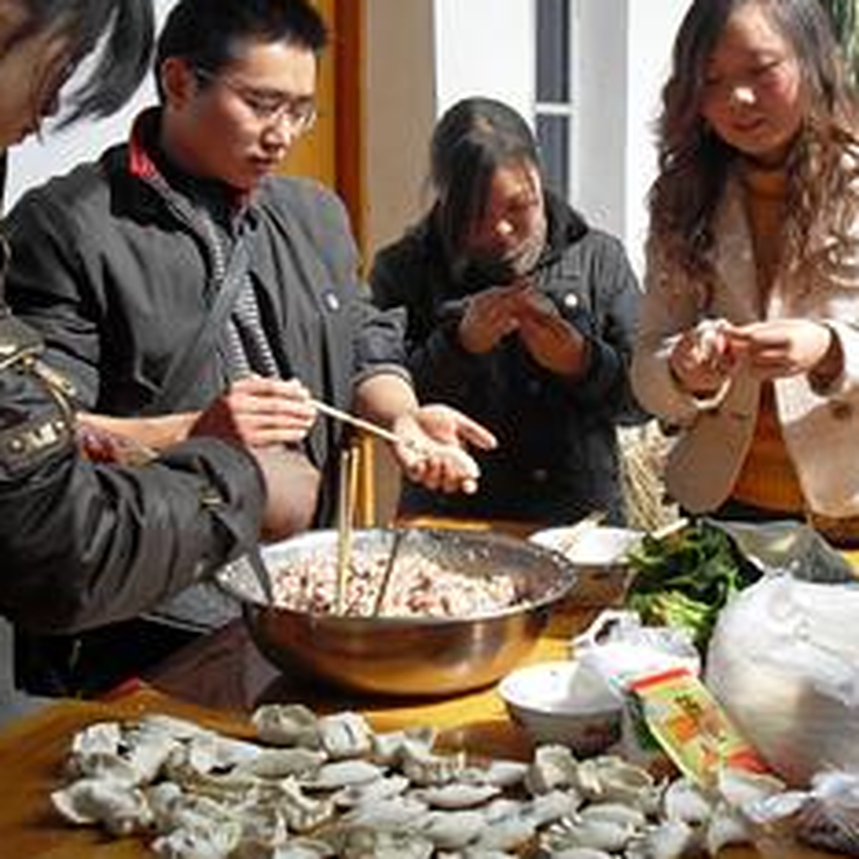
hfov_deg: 30.3
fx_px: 1572
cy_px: 374
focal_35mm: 56
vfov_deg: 30.5
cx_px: 580
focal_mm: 6.3
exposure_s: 1/250
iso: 80
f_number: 2.8
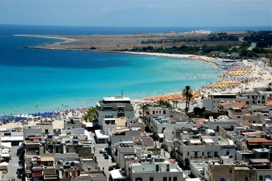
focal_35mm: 93
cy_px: 90
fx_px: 703
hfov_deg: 21.9
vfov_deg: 14.7
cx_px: 136
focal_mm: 62
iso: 200
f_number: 22
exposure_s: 1/90
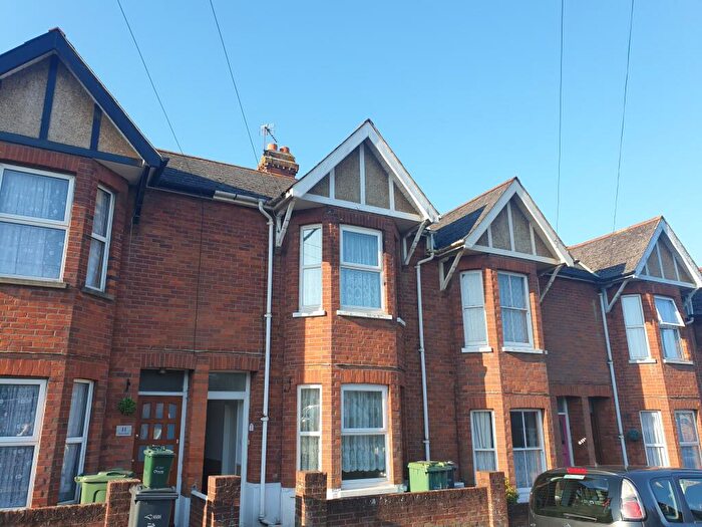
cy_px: 264
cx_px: 351
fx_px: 527
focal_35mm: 26
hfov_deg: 67.3
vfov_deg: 53.1
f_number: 2.4
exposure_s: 1/494
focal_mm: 4.3
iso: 50
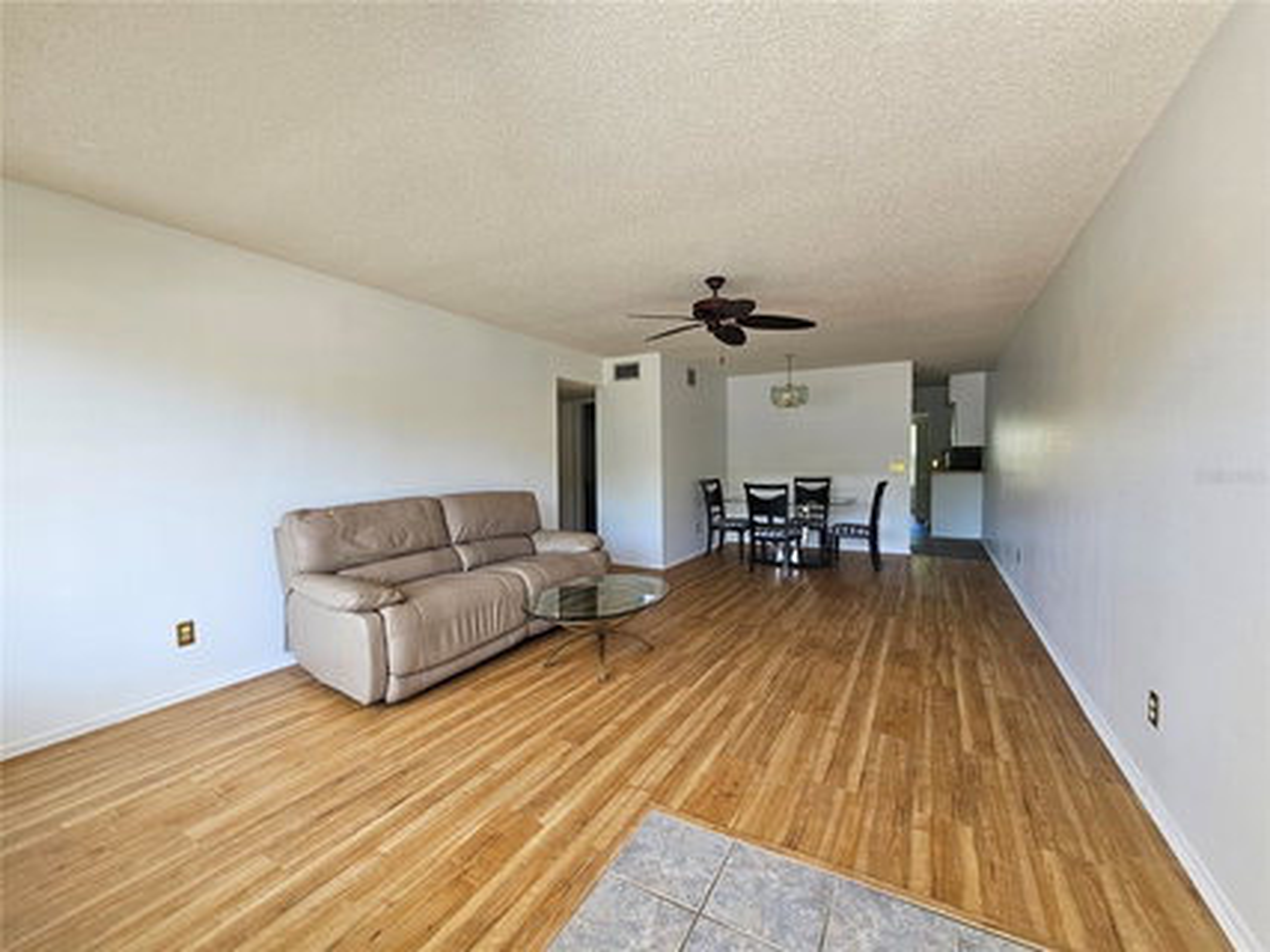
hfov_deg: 106.2
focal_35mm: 13
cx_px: 635
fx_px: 477
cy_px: 476
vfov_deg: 89.9
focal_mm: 2.2
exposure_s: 1/60
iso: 50
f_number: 2.2
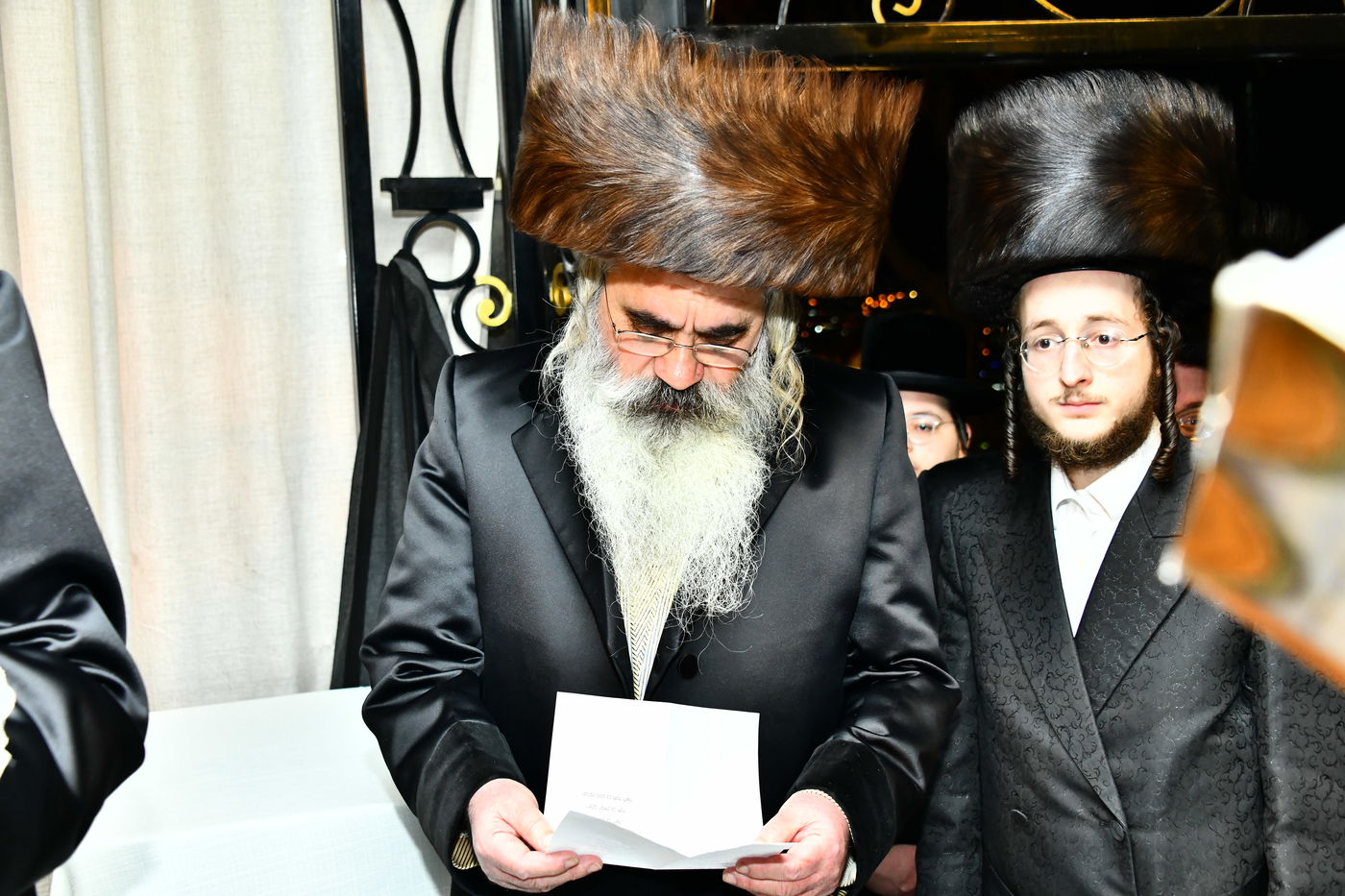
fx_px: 1644
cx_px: 672
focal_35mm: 44
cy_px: 448
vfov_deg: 30.5
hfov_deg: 44.5
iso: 2000
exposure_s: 1/100
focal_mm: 44
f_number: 5.6
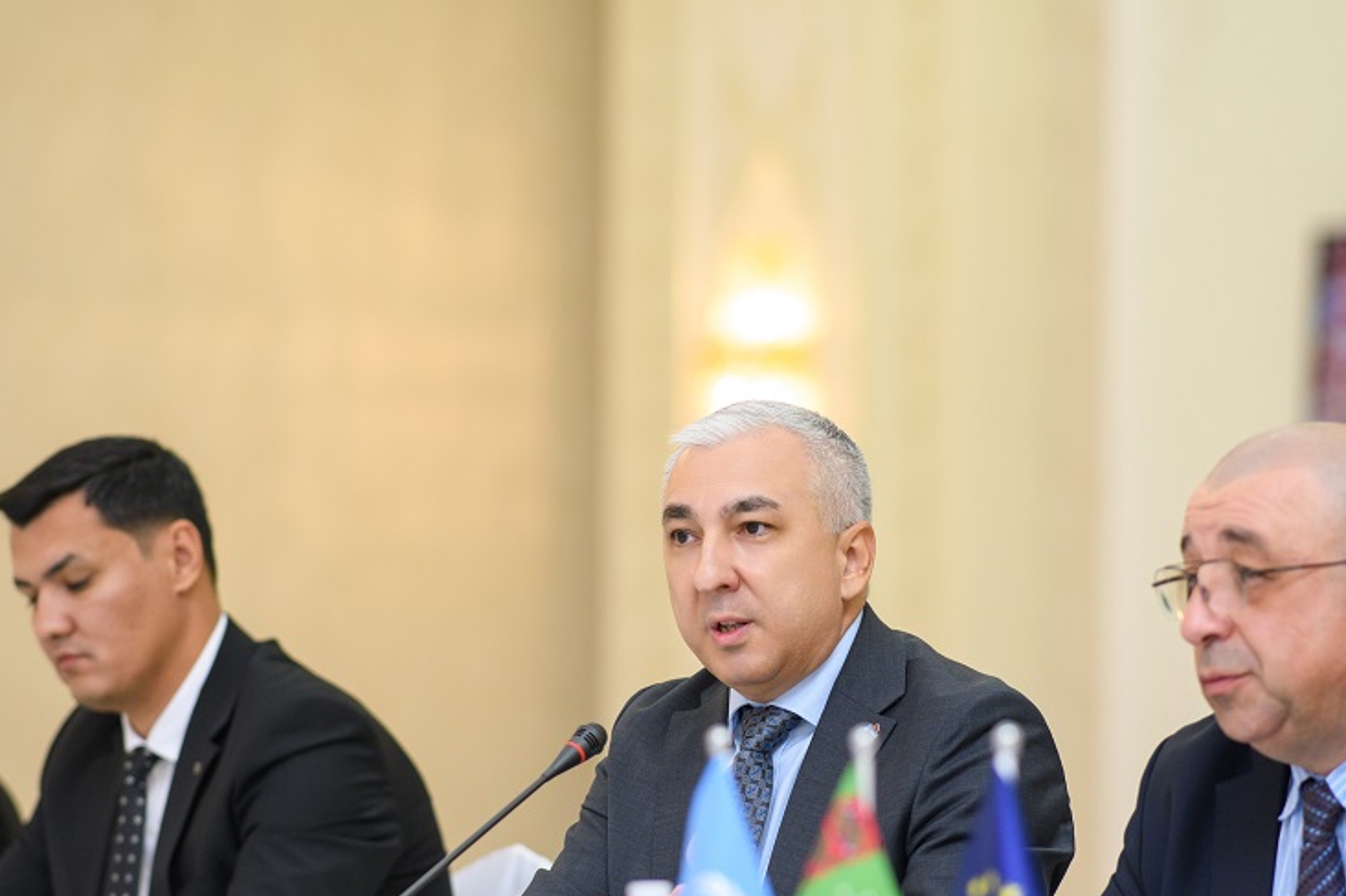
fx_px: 6428
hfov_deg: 12.0
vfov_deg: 8.0
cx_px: 700
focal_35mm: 172
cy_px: 637
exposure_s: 1/200
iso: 320
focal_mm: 105
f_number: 2
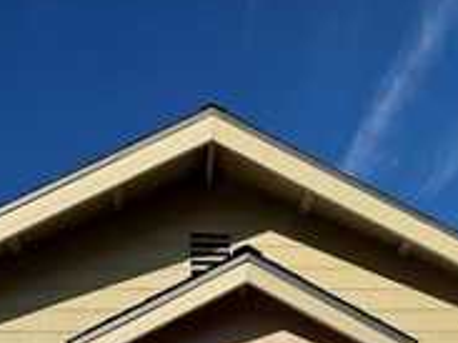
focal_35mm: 49
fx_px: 648
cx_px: 218
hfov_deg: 38.9
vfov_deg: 19.7
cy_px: 651
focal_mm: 2.22
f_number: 2.2
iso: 32
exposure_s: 1/3717
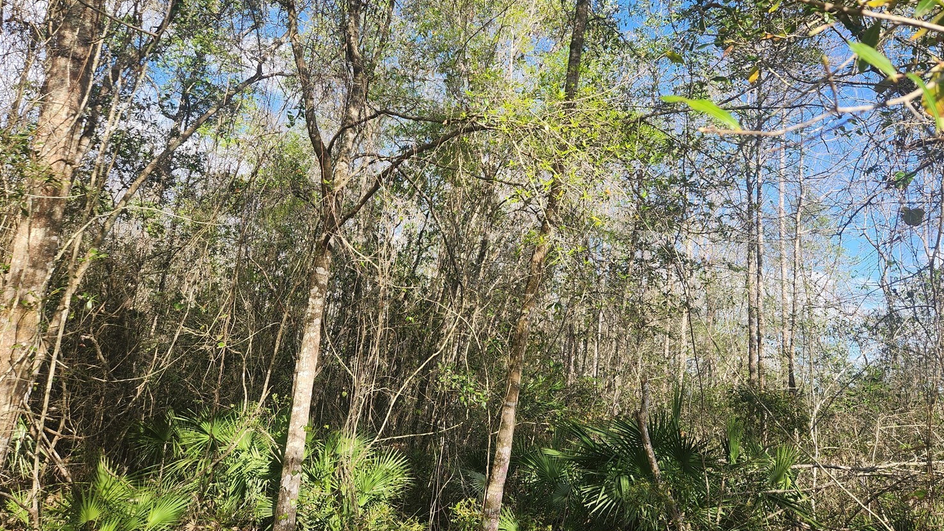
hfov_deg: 69.8
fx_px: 676
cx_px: 500
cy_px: 238
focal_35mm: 27
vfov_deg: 42.8
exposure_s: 1/490
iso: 20
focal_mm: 5.4
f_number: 1.8
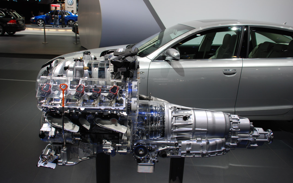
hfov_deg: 56.7
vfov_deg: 37.2
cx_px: 146
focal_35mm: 34
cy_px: 98
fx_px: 271
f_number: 4.5
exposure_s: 1/80
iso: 100
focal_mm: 22
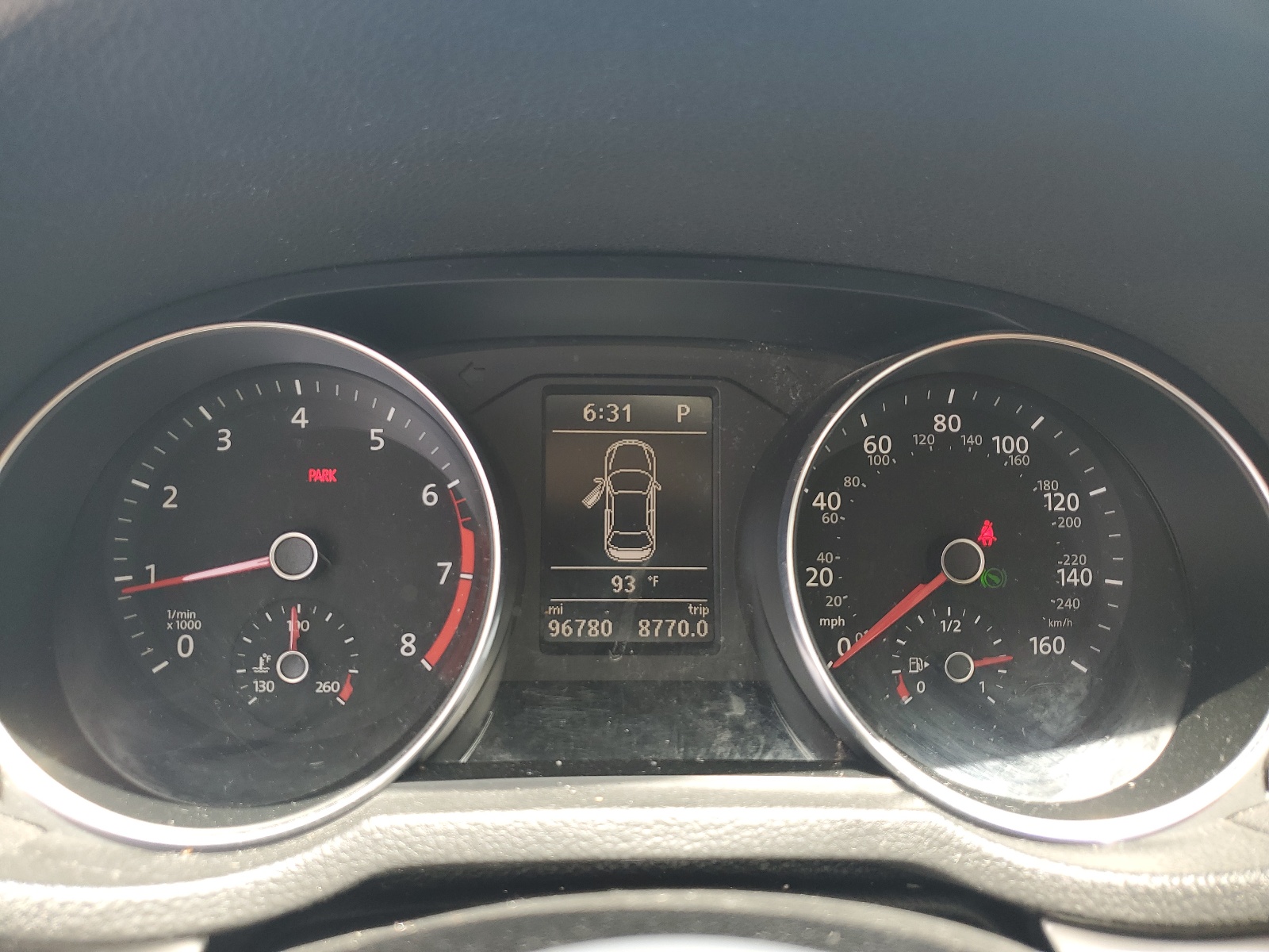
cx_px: 634
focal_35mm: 26
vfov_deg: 53.1
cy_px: 476
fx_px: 953
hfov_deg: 67.3
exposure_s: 1/161
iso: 50
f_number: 1.5
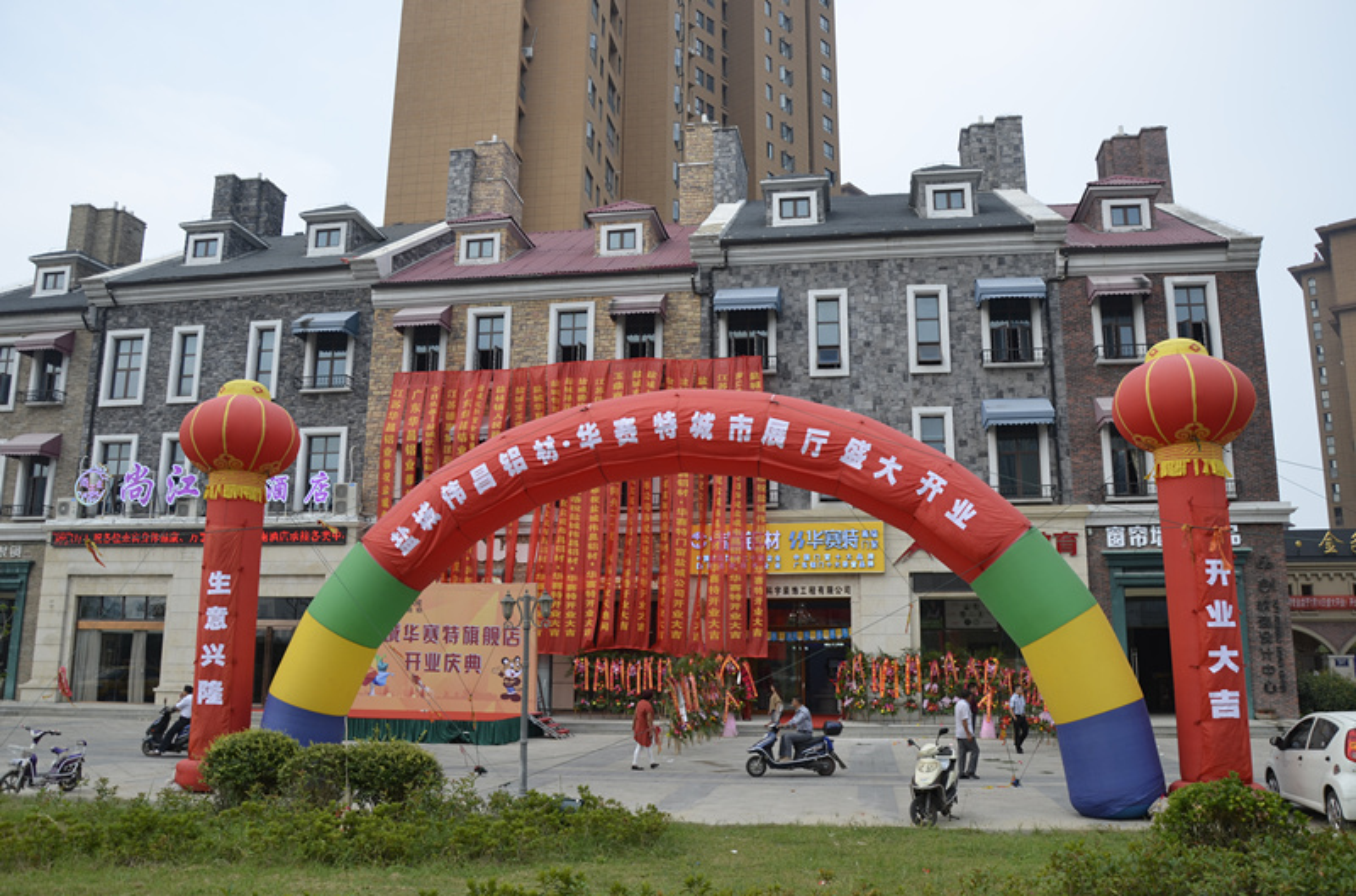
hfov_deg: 67.5
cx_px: 678
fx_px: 1014
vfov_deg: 47.7
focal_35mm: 27
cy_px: 448
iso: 100
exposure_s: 1/200
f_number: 5.6
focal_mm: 18
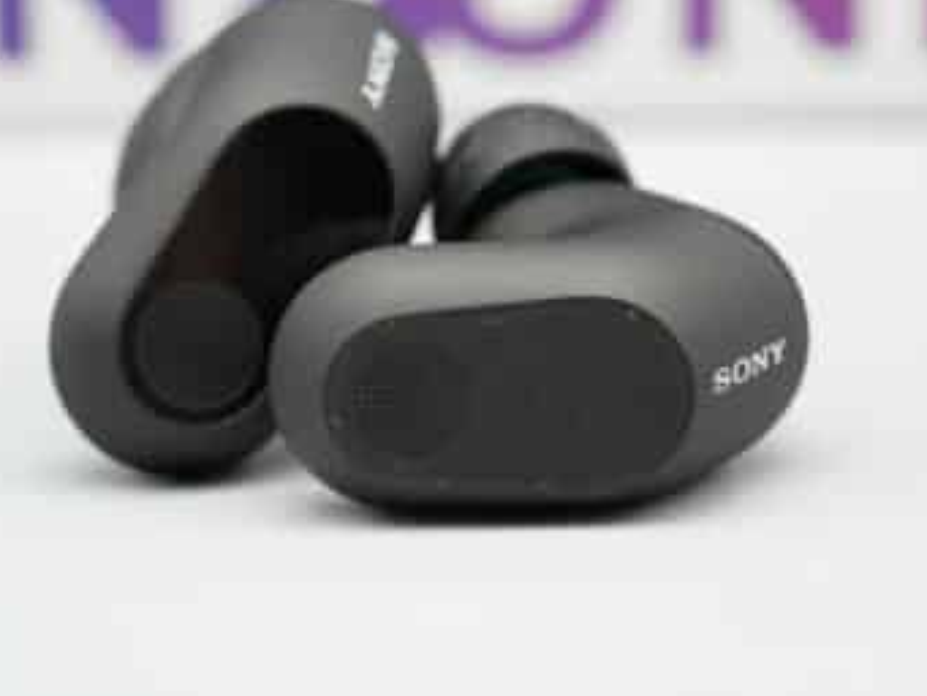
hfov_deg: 19.8
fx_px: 2652
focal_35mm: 99
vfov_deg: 14.9
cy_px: 348
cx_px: 424
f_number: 9
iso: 4000
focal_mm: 90
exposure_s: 1/100
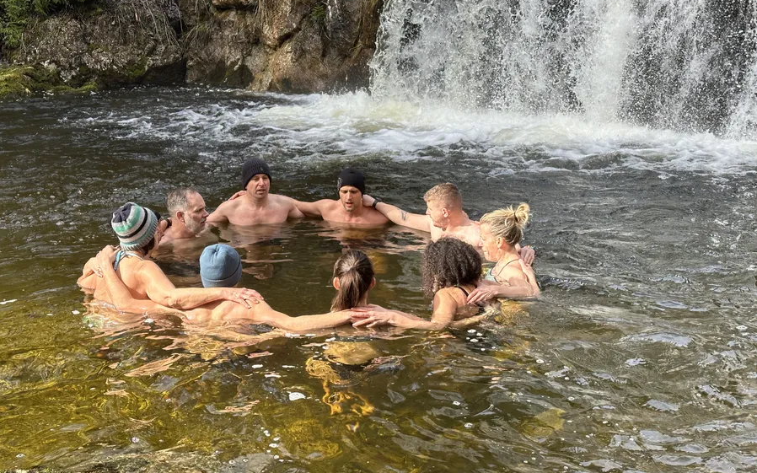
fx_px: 1052
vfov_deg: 25.3
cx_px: 378
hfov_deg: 39.6
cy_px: 198
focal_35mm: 51
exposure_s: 1/601
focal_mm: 6.9
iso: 64
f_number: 1.8
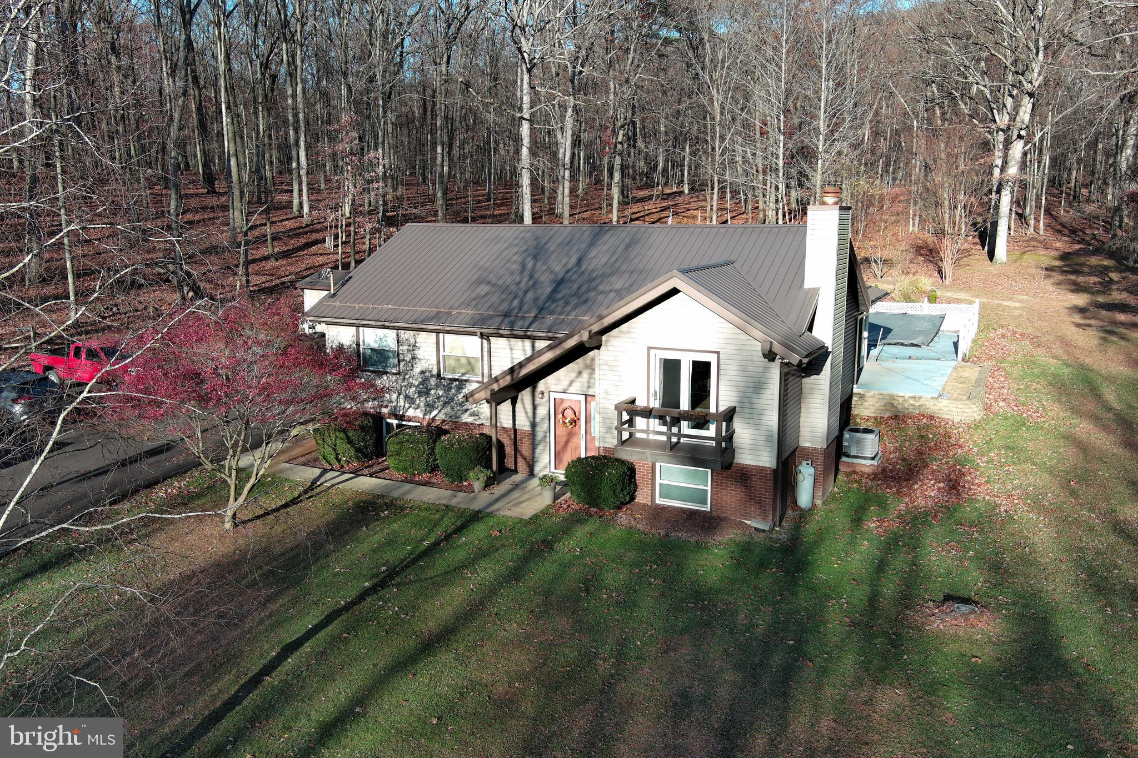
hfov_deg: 63.7
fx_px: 917
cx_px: 569
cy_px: 379
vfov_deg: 45.0
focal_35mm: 29
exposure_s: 1/457
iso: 100
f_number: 2.8
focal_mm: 10.57
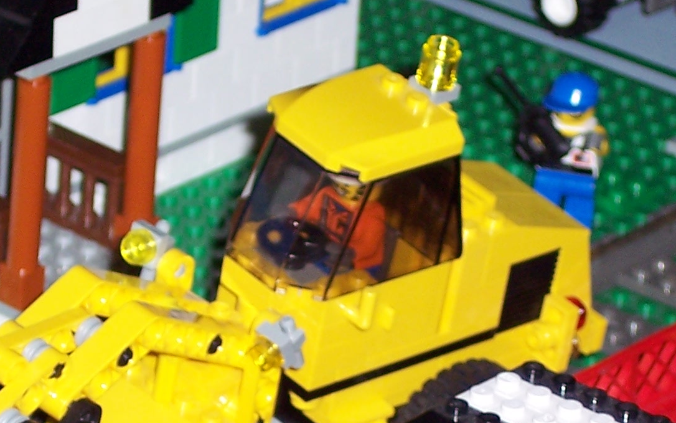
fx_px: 5343
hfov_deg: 7.2
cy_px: 482
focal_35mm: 290
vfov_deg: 4.5
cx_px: 205
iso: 100
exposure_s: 1/125
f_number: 4.8
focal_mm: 21.3
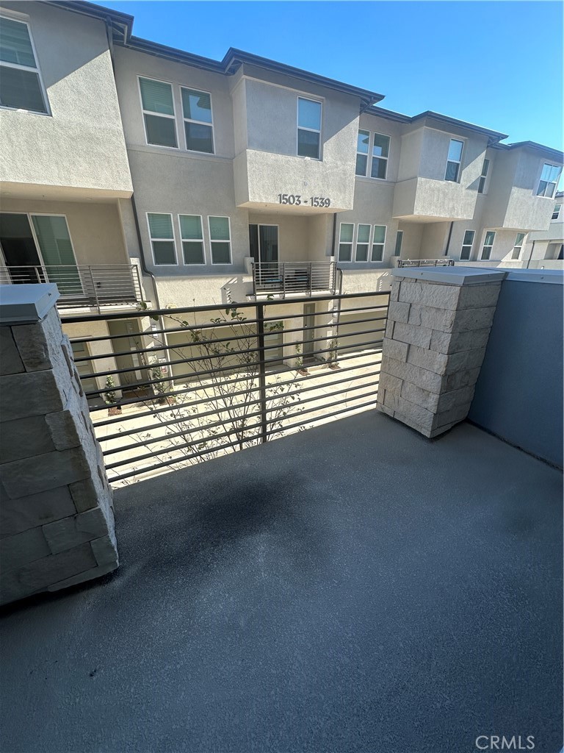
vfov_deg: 102.1
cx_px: 282
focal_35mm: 14
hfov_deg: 85.7
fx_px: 304
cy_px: 376
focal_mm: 2.22
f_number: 2.2
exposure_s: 1/796
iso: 50
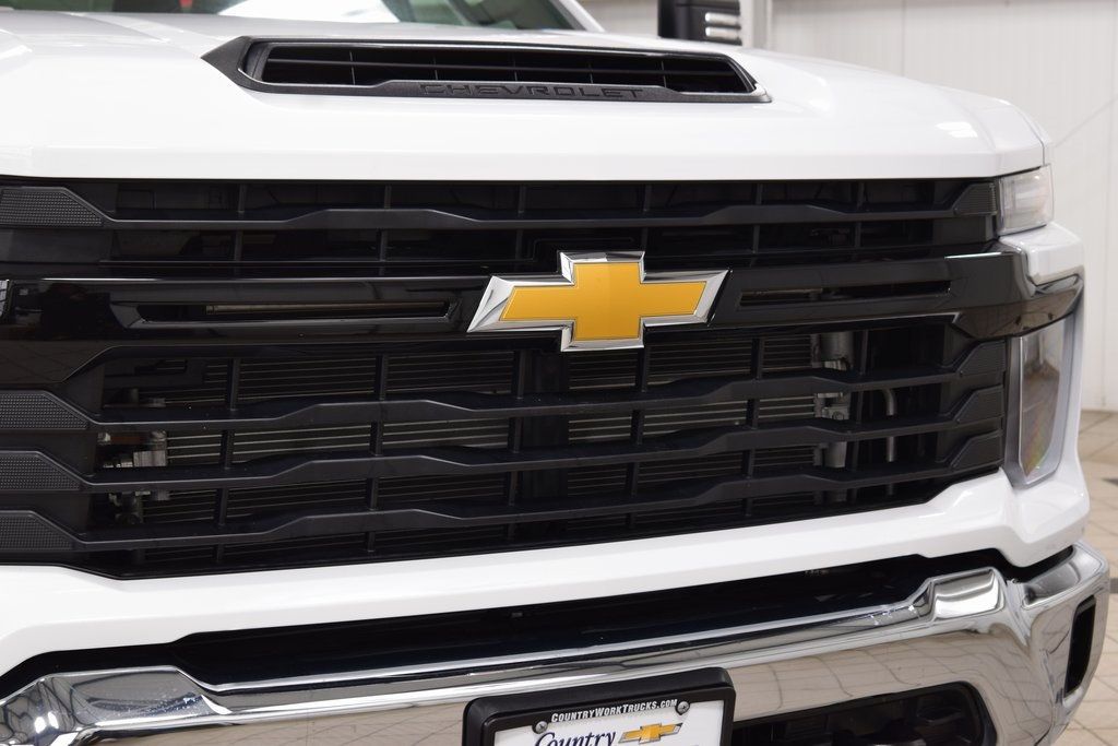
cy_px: 373
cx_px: 559
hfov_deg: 33.4
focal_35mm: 60
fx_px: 1863
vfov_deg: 22.6
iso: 500
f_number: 6.3
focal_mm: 40
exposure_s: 1/15
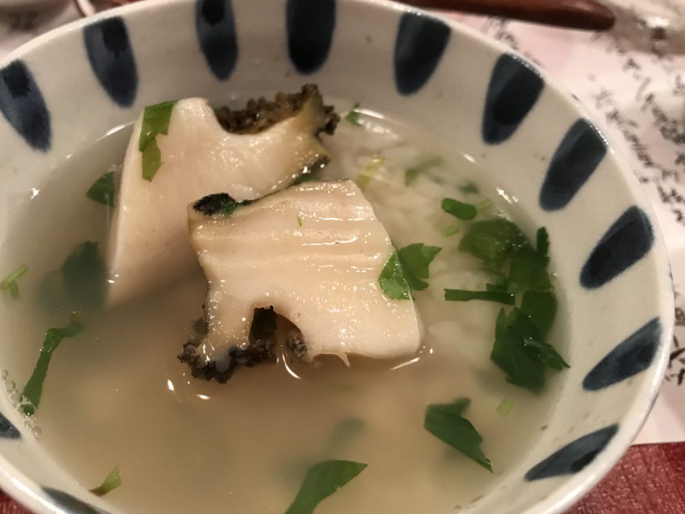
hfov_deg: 55.1
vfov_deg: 42.9
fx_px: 653
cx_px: 287
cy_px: 285
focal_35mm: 33
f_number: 1.8
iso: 50
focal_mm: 3.99
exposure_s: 1/15
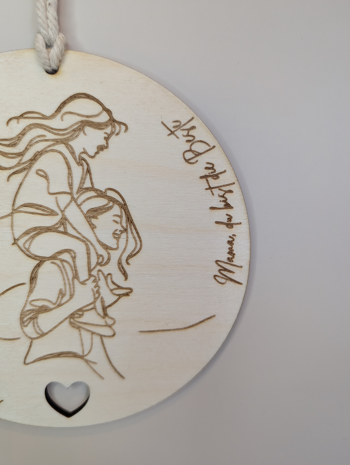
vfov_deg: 71.5
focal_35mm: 24
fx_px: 323
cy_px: 232
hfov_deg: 56.9
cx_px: 175
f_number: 1.68
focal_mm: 6.9
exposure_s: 1/98.3
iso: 64
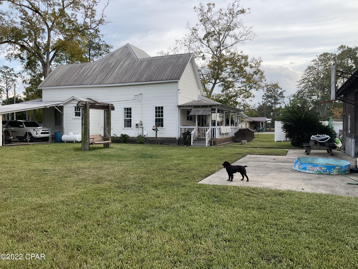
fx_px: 300
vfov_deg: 48.2
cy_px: 134
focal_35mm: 29
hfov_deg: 61.7
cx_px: 179
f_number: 1.8
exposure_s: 1/509
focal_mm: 3
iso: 16
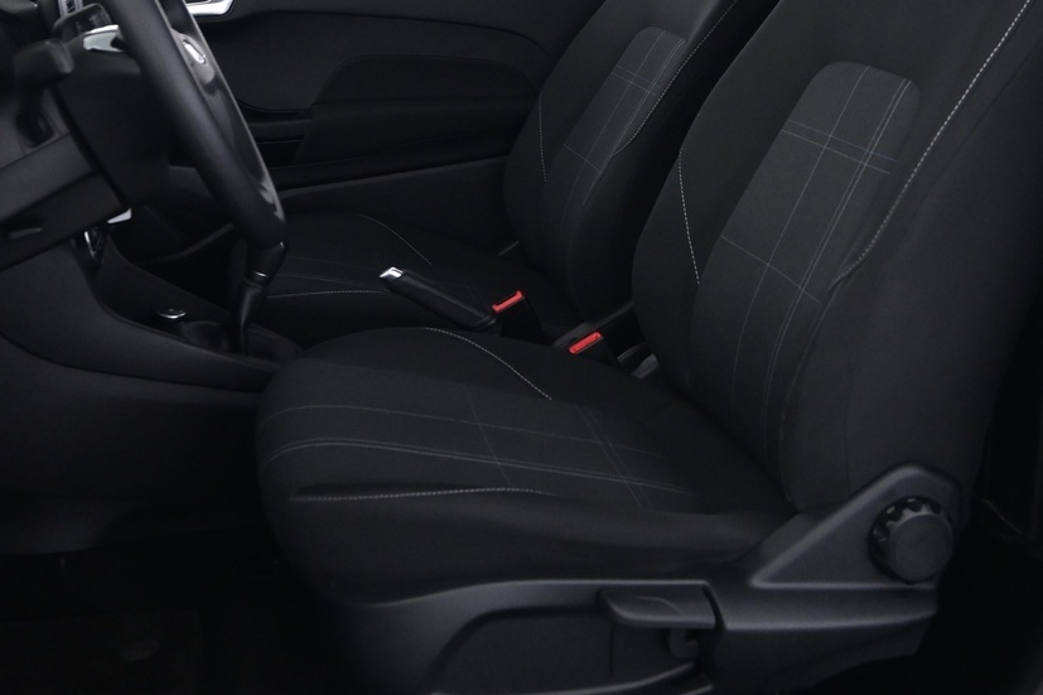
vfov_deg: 28.4
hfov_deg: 41.9
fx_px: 1361
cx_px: 540
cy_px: 218
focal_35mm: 47
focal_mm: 16
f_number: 3.5
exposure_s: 1/20
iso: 1600
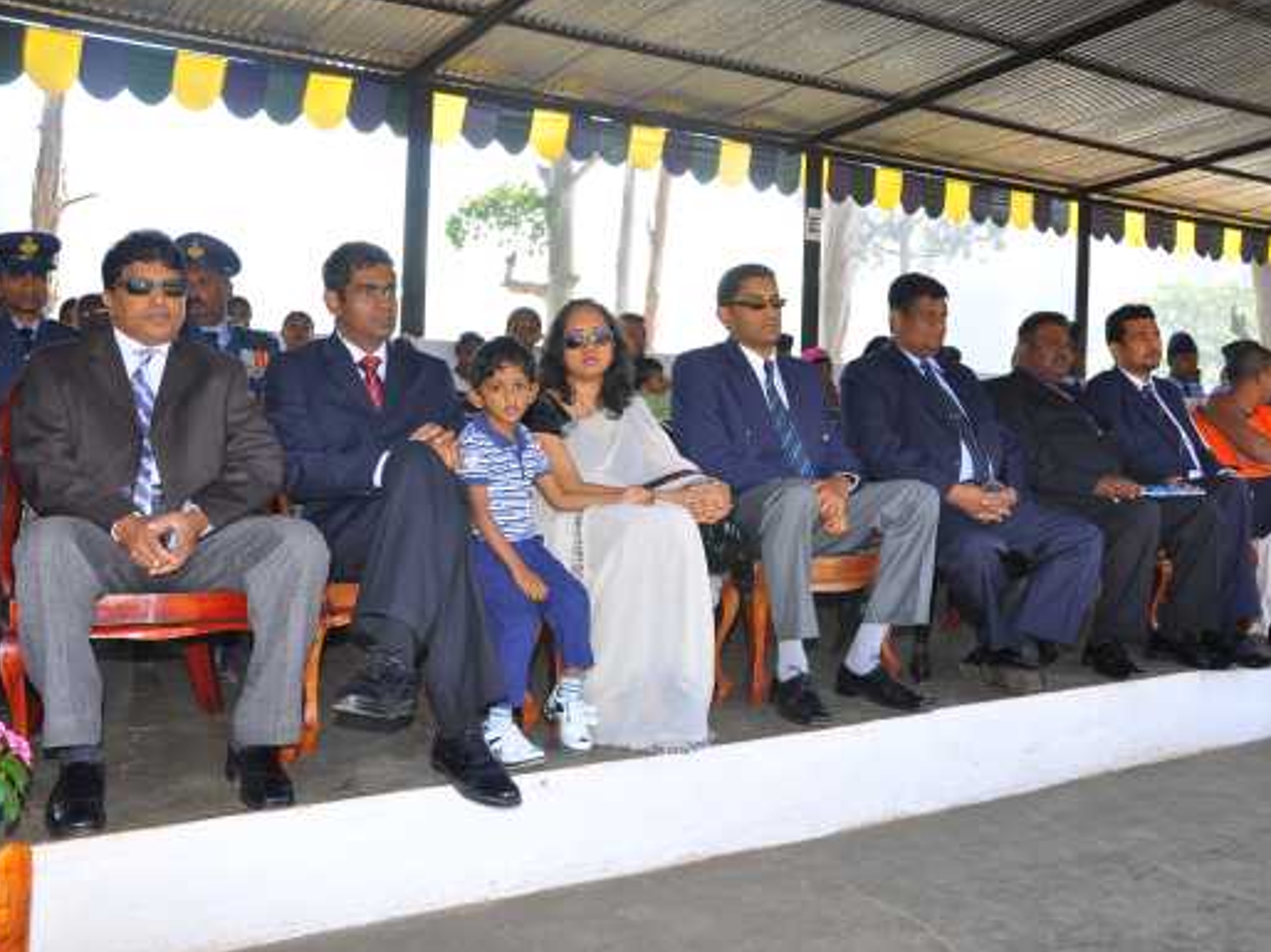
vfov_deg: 38.6
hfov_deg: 50.1
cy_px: 462
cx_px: 673
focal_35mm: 37
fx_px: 1358
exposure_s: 1/125
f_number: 5.6
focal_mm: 22
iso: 200
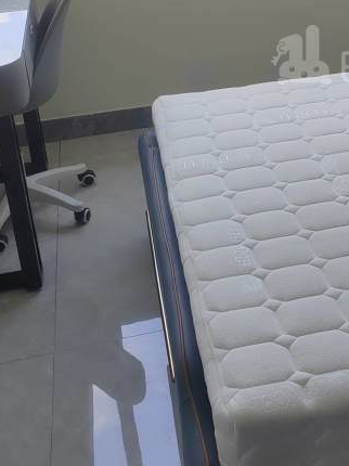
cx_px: 358
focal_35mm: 67
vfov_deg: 28.0
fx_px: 902
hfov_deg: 21.1
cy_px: 56
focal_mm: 5.52
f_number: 1.9
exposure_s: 1/442
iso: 100
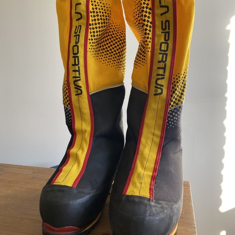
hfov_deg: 52.5
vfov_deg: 52.5
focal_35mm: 31
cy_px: 112
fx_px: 238
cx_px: 118
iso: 80
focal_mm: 4.25
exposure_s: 1/121
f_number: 1.8
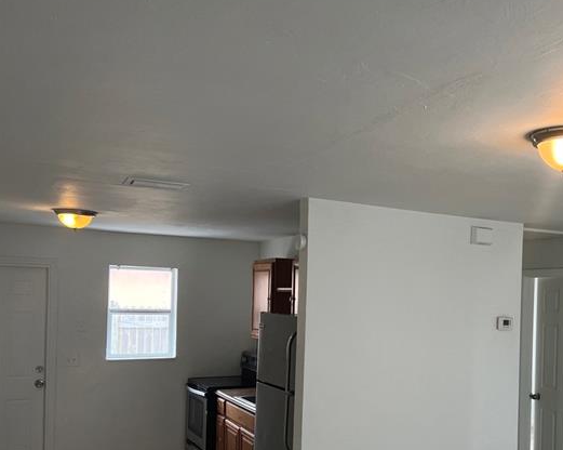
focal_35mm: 39
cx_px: 430
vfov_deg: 37.9
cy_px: 292
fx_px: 649
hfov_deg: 45.1
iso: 100
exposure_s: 1/120
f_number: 1.5
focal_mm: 5.7
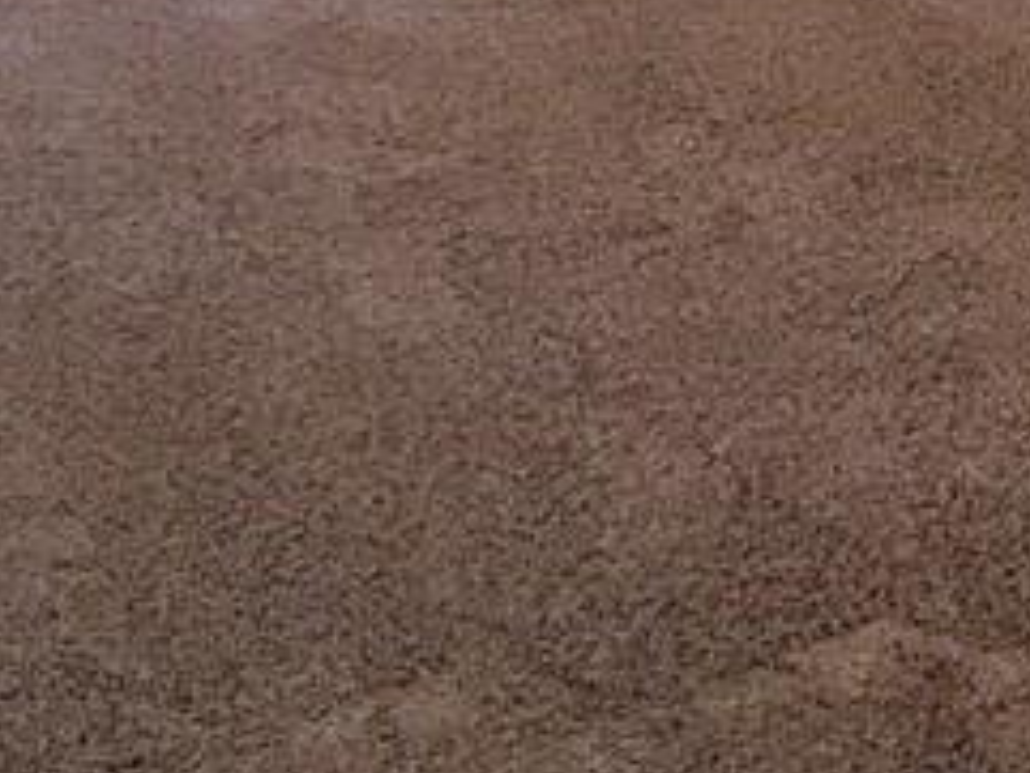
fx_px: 3662
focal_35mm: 123
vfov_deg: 11.2
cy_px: -662
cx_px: 1534
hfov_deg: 14.9
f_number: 2.2
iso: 100
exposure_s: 1/30
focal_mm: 4.15
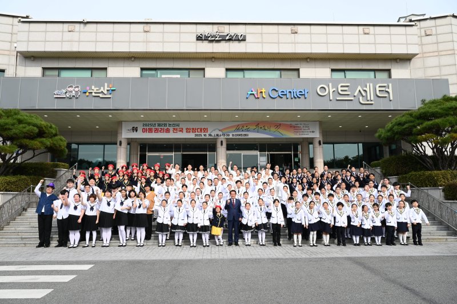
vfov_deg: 49.5
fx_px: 330
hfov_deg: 69.4
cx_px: 228
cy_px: 152
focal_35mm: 26
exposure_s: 1/125
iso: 125
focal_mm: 26
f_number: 10
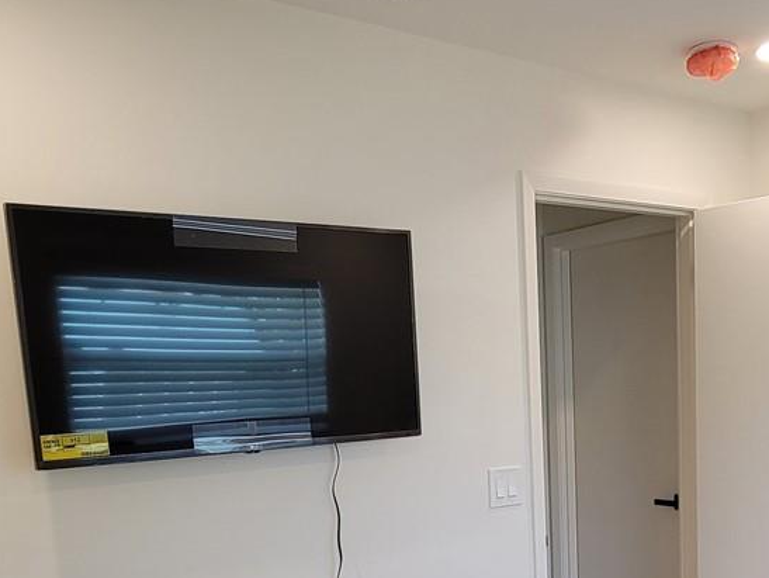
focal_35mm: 38
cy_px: 519
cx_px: 558
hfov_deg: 47.5
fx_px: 845
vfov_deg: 35.6
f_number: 2.2
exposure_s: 1/60
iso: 125
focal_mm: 2.2
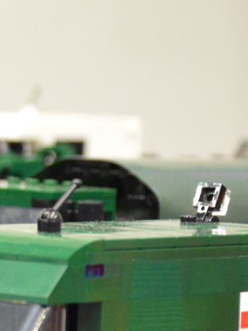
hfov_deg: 6.0
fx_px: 2315
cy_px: 182
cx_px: -236
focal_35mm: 242
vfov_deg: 8.2
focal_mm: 40
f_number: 4.5
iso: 2500
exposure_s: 1/40
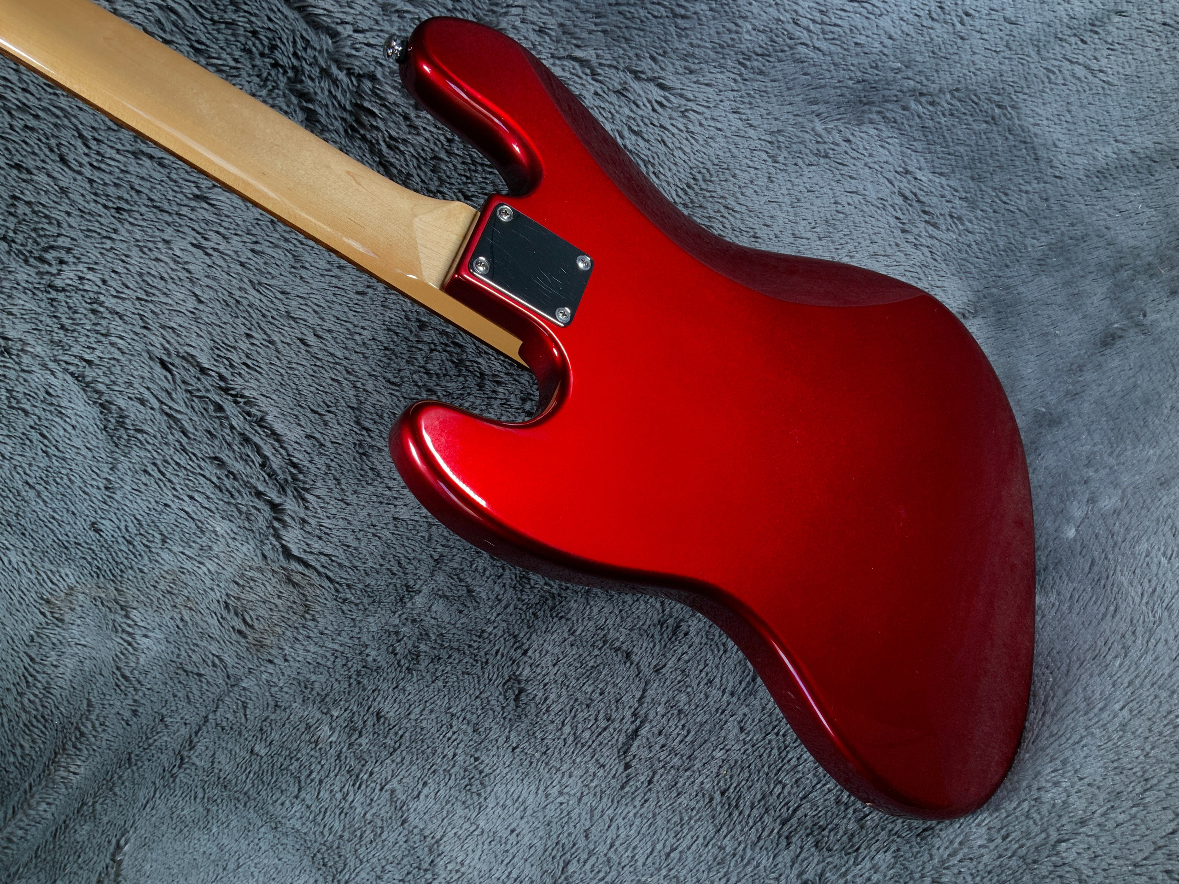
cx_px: 590
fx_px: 988
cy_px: 442
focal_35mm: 29
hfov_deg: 61.7
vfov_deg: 48.2
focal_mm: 3
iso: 32
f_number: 1.8
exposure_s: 1/104
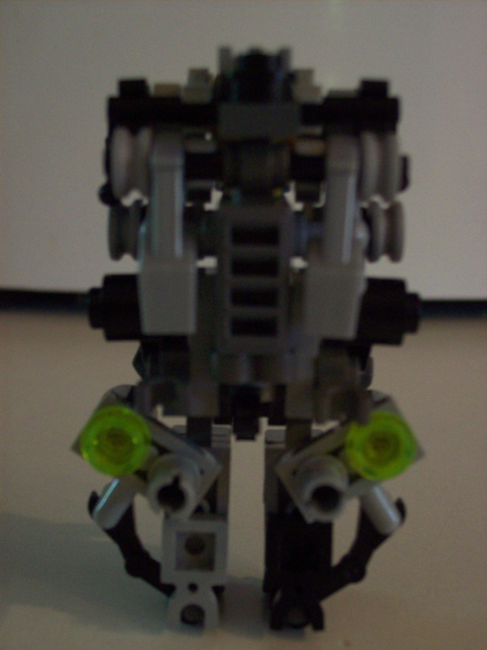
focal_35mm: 56
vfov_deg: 34.4
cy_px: 325
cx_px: 244
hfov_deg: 26.1
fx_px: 1051
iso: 200
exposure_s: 1/8
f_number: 3.4
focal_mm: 9.4
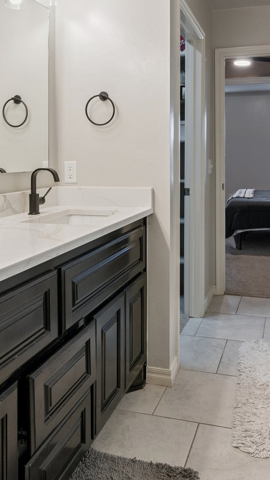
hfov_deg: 36.4
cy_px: 165
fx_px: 407
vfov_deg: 59.8
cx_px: 175
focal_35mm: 32
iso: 200
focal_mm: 10
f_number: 6.3
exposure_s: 1/40
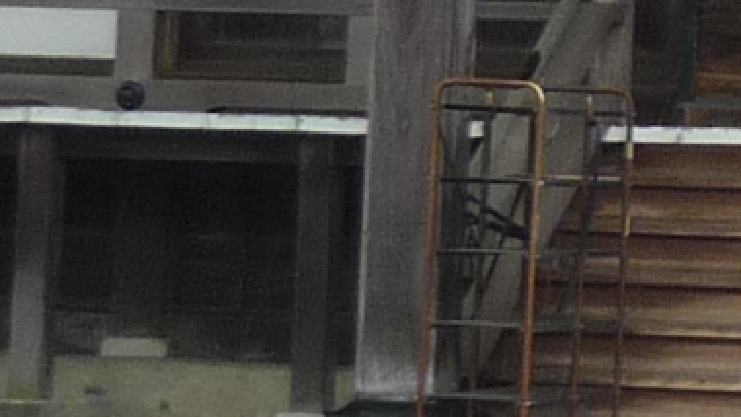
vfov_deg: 4.7
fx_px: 5010
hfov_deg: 8.2
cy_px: -468
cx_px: 1322
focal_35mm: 255
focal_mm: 5.5
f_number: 2.8
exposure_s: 1/60
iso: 100
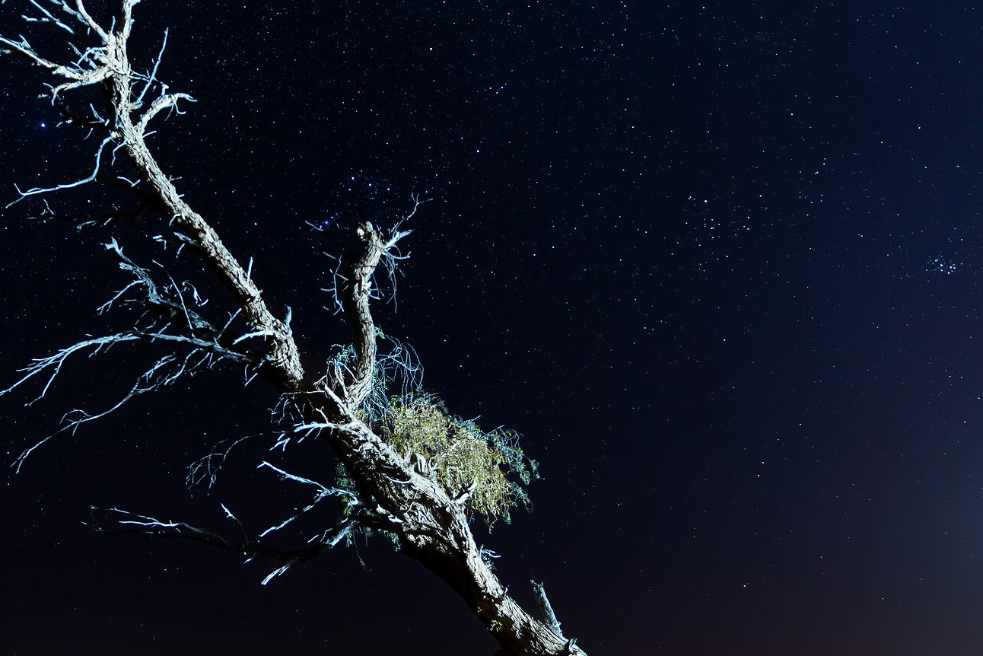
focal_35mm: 26
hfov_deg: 67.8
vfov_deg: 48.9
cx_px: 343
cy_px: 426
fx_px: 710
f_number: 1.8
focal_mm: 14
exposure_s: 15
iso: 800
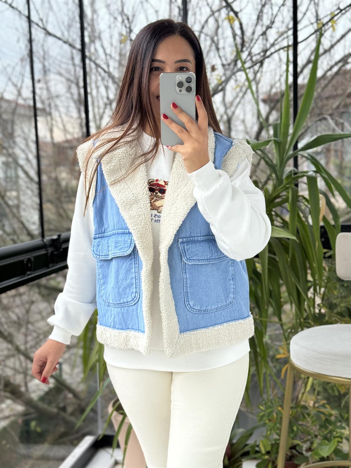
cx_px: 176
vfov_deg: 39.7
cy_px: 234
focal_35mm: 48
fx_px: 649
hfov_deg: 30.3
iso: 100
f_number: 1.78
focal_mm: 6.76
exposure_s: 1/114
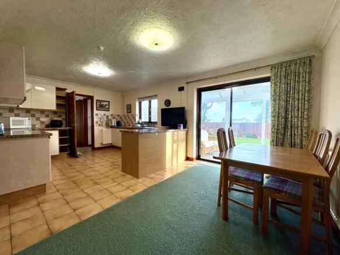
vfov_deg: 85.7
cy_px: 128
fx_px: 137
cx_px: 170
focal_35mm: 14
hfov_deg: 102.1
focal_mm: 2.22
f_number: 2.2
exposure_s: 1/100
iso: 160
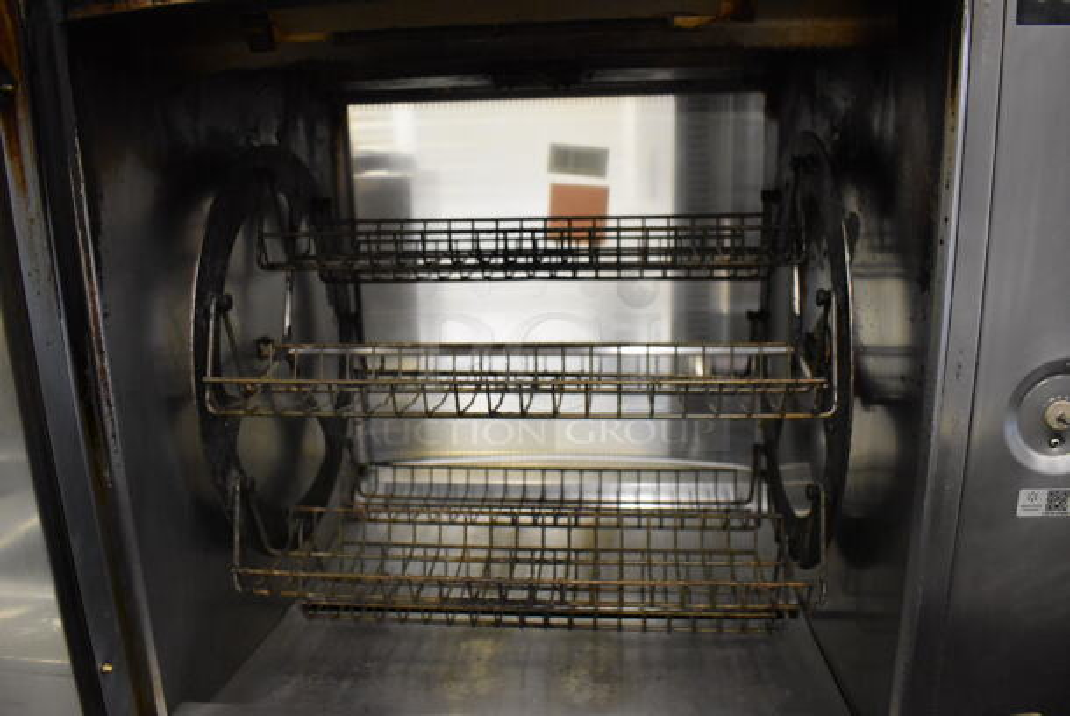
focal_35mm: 27
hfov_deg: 67.3
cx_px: 535
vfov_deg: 48.0
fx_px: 803
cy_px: 358
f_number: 3.5
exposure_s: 1/125
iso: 4500
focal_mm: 18
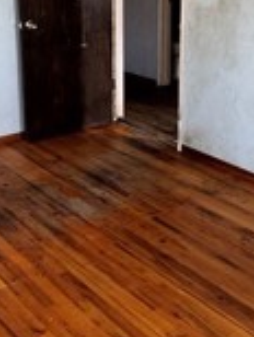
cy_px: 85
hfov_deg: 25.3
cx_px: 120
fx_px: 566
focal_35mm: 58
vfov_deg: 32.6
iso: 125
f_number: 2.2
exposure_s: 1/99
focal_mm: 2.22
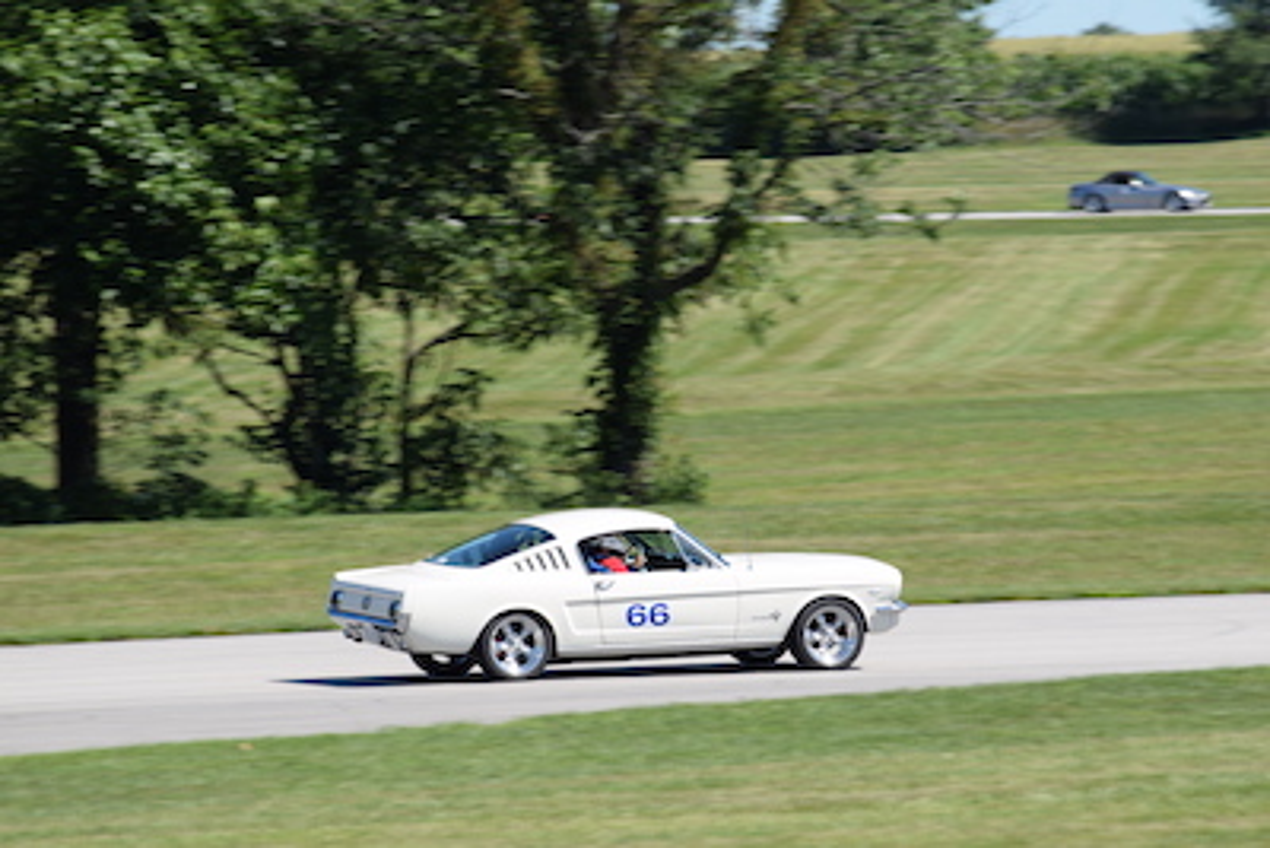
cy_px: 424
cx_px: 635
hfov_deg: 4.9
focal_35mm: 420
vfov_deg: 3.3
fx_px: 14821
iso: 160
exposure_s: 1/320
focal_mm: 280
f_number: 9
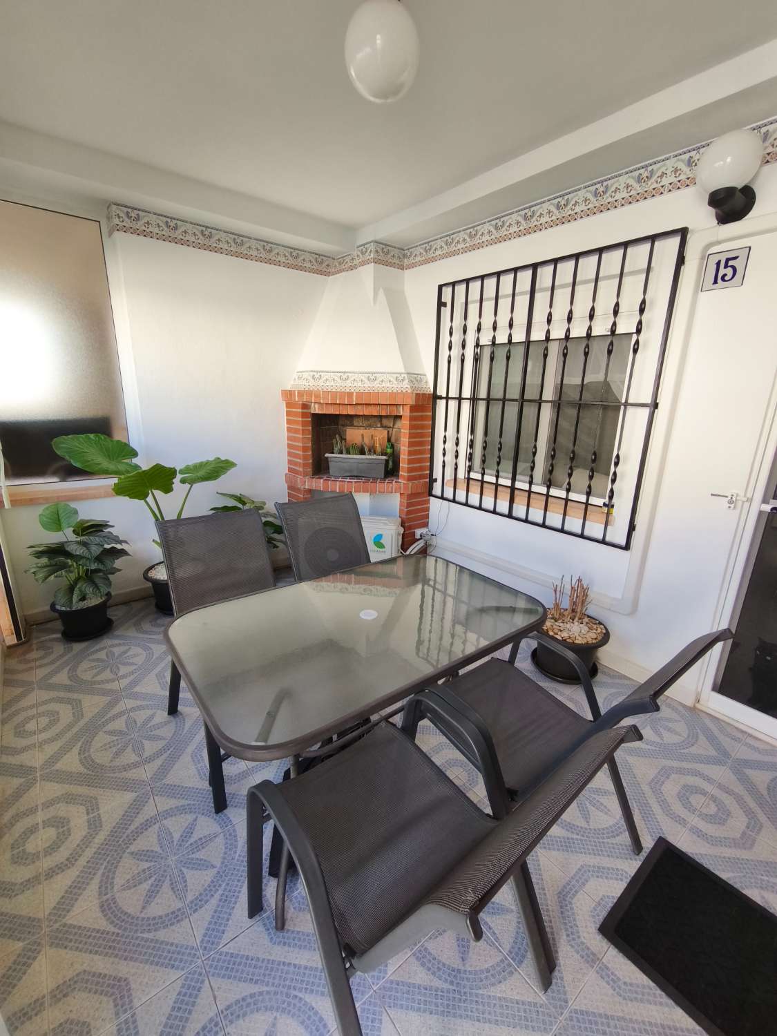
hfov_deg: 81.7
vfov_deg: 98.2
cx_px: 388
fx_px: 449
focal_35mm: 15
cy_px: 518
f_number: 2.2
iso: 50
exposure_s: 1/100
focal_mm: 1.91
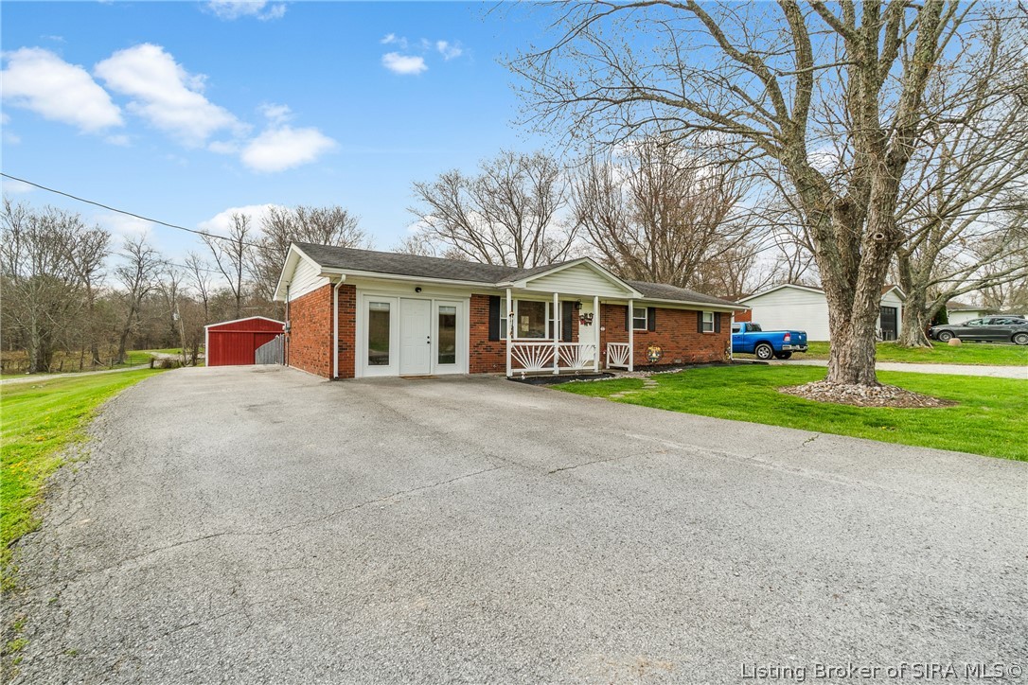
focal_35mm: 15
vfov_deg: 77.3
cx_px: 514
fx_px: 428
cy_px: 342
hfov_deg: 100.4
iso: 400
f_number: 11
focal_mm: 10
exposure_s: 1/500
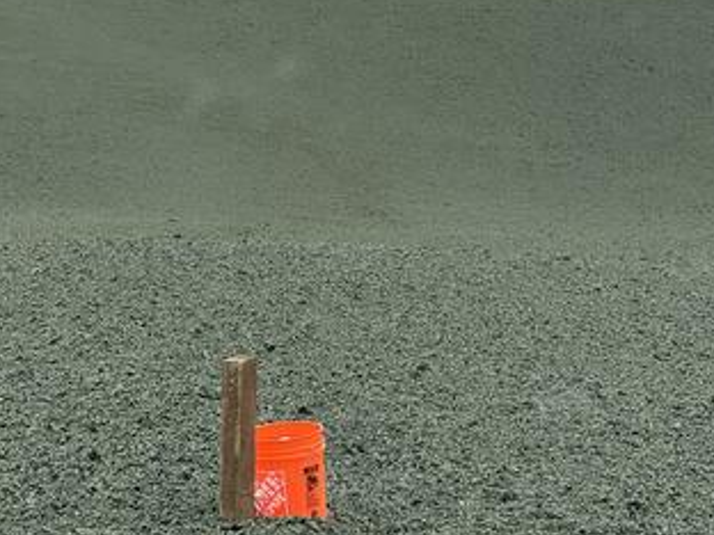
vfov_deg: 10.0
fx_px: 3053
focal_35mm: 148
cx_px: 595
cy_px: 190
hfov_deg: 13.3
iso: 25
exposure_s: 1/438
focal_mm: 9
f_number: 2.8
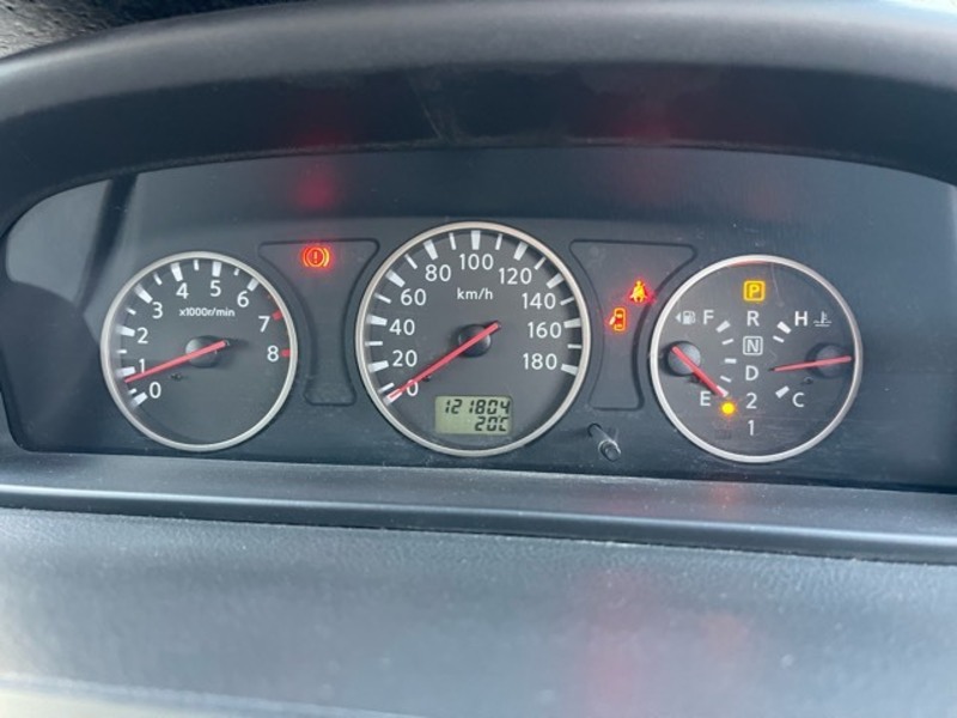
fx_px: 691
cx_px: 478
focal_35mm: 25
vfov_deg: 54.9
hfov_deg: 69.4
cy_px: 359
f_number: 1.6
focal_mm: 5.1
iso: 500
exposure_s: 1/51
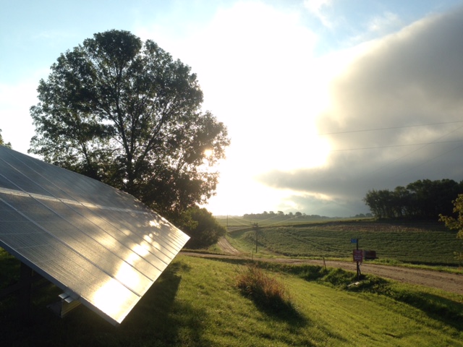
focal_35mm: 33
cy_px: 174
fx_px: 441
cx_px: 232
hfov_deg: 55.4
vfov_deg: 42.9
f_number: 2.4
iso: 50
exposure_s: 1/935
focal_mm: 4.12
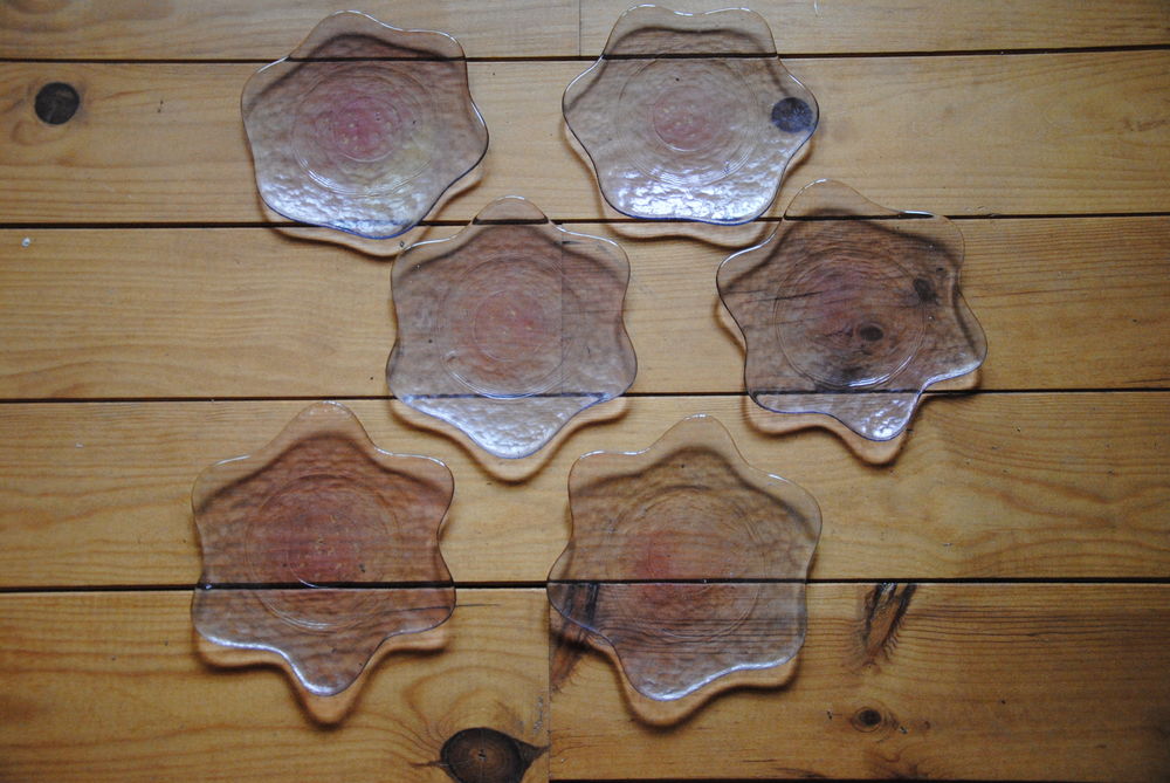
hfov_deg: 43.6
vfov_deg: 29.9
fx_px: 1464
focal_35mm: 45
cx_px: 585
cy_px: 392
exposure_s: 1/30
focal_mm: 30
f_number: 4.2
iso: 1100
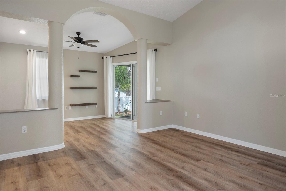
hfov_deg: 81.2
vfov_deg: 59.5
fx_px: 167
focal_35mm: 21
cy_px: 96
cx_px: 143
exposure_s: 1.6
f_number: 8
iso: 400
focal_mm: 21
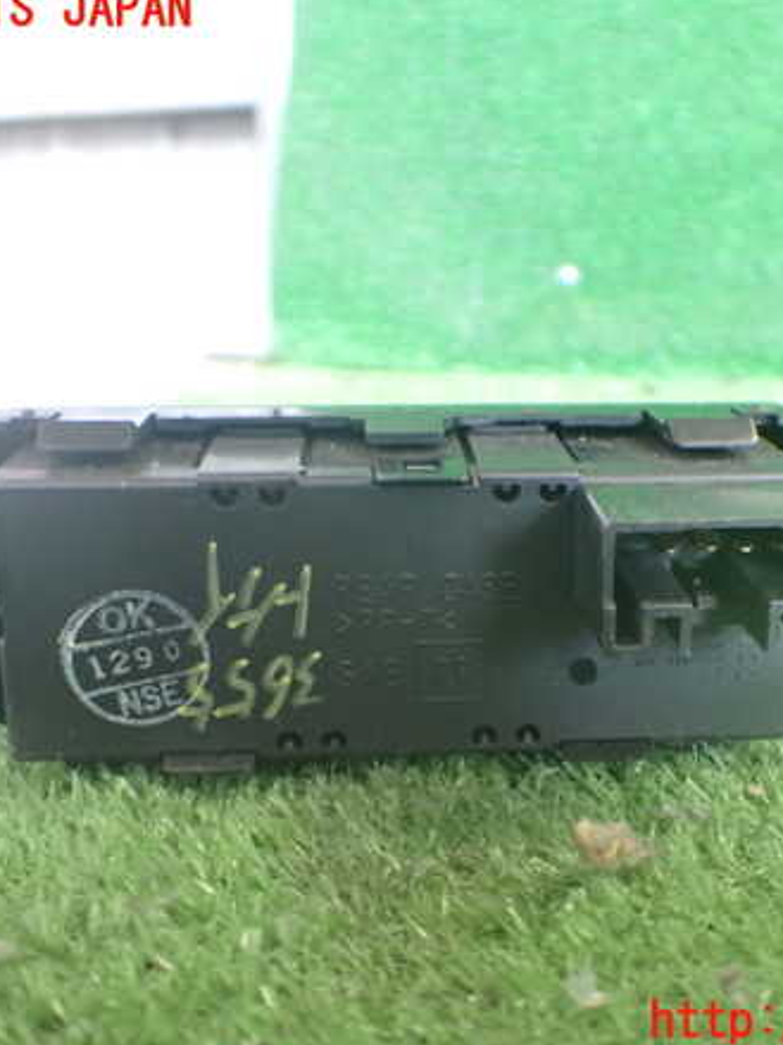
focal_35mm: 41
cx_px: 474
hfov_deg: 35.0
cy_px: 517
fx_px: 1237
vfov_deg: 45.8
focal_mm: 5.4
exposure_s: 1/50
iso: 800
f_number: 2.3
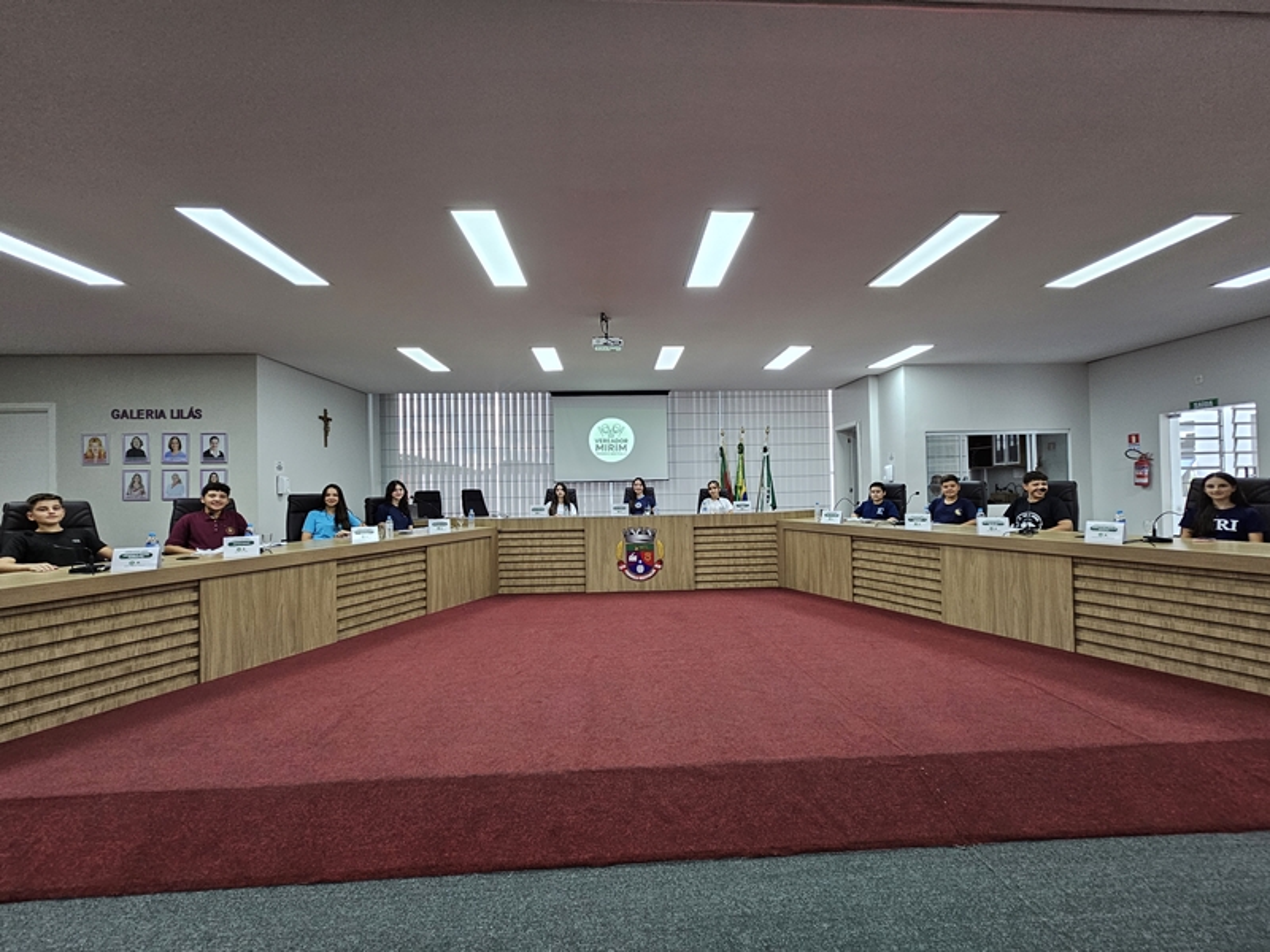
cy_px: 476
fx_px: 477
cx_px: 635
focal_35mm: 13
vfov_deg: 89.9
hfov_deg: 106.2
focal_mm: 2.2
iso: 200
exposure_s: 1/60
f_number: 2.2
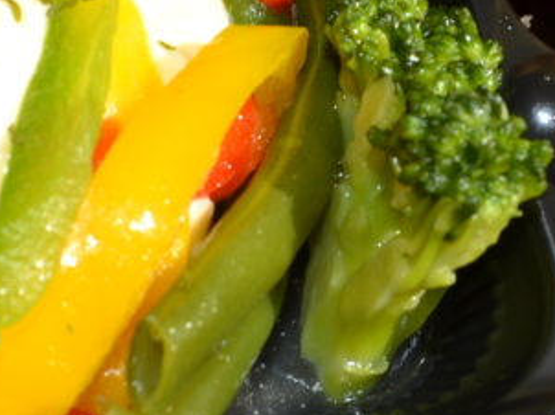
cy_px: 241
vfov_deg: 17.1
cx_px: 285
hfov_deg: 22.8
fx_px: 1378
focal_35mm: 86
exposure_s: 1/200
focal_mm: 20
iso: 100
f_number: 9
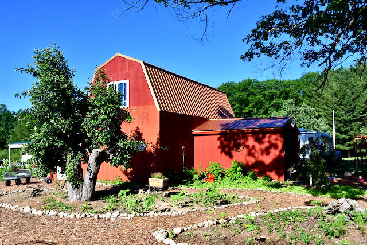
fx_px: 306
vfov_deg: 43.6
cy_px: 122
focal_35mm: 30
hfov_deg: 61.9
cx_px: 184
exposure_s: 1/800
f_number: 14
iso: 640
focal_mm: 15
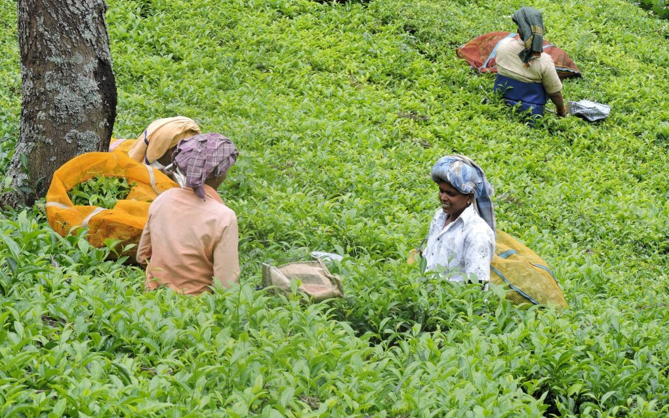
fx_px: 4267
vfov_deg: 5.6
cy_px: 233
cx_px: 334
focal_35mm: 234
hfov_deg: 9.0
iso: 100
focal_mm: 39.4
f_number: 5.3
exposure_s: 1/200
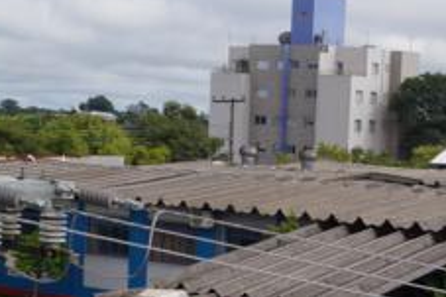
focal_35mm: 95
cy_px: 283
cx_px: 354
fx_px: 1176
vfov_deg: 14.2
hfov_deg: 21.2
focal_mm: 18
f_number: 13
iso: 100
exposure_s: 1/125
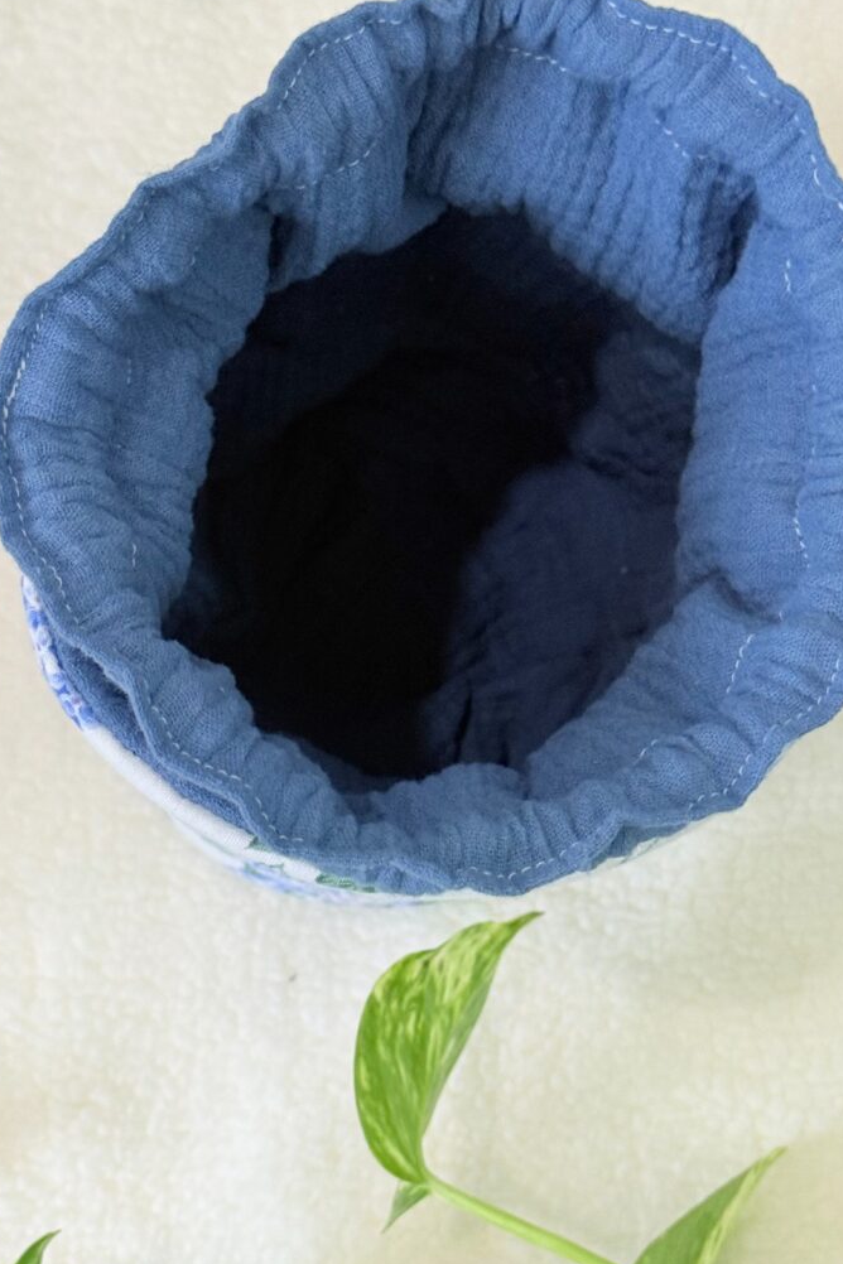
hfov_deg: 26.5
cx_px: 425
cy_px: 632
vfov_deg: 38.9
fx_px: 1791
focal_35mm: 51
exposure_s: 1/60
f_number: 1.78
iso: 100
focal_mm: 6.76
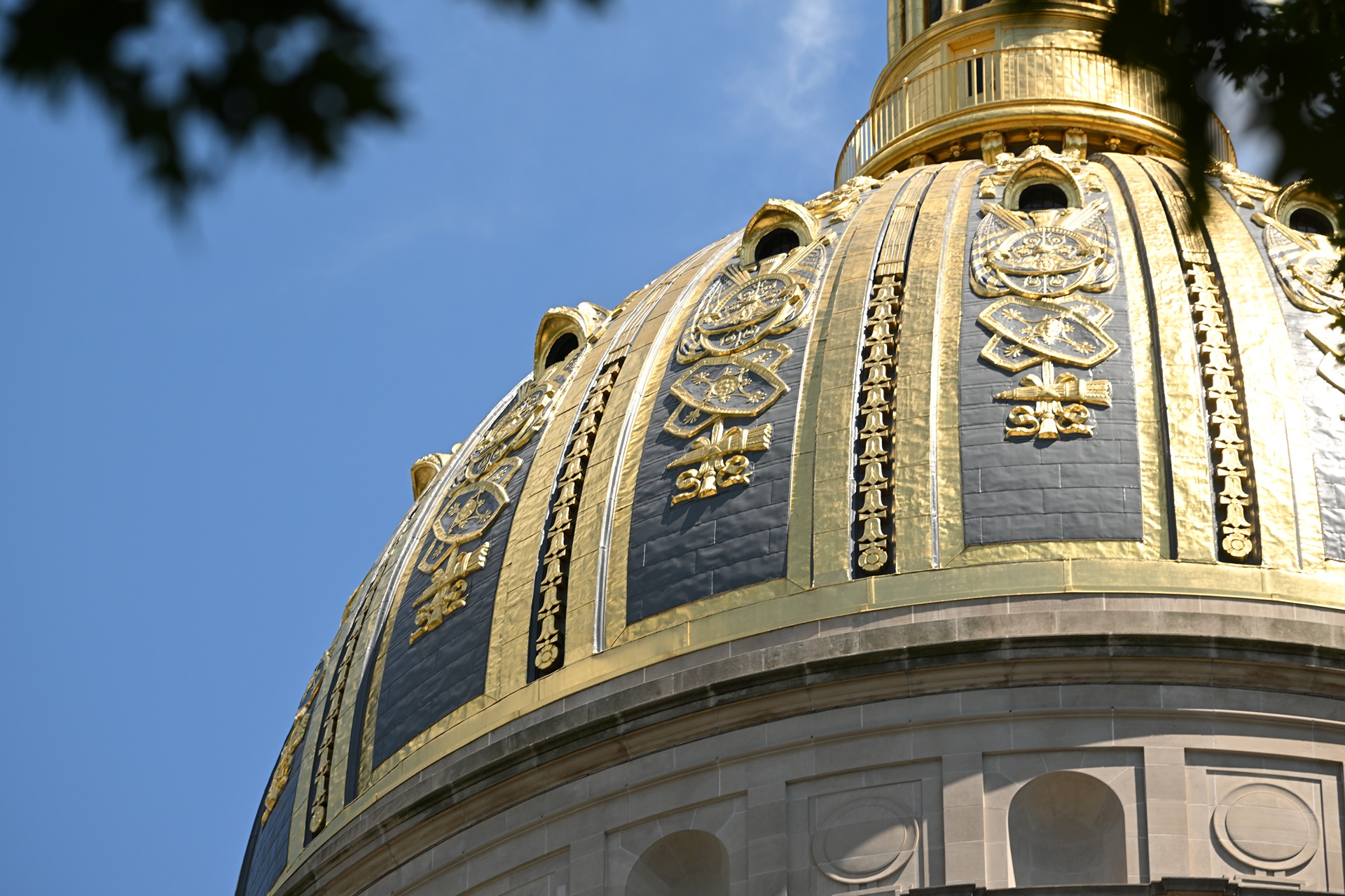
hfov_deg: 10.3
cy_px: 448
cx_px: 672
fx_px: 7472
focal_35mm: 200
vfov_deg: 6.9
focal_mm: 200
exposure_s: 1/800
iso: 125
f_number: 5
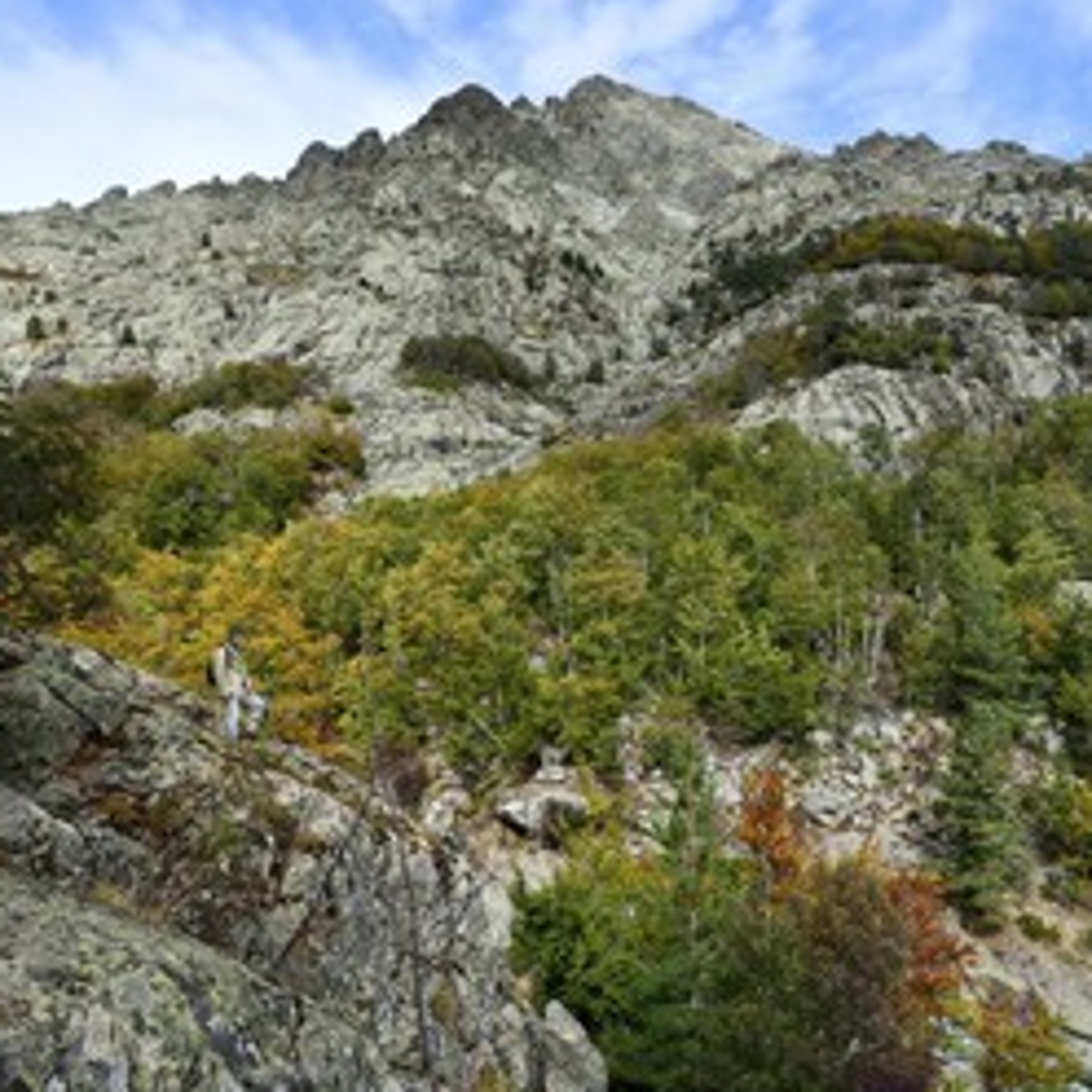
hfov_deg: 65.6
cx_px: 722
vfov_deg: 67.1
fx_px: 821
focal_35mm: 23
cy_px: 603
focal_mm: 16
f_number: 20
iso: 500
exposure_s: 1/200
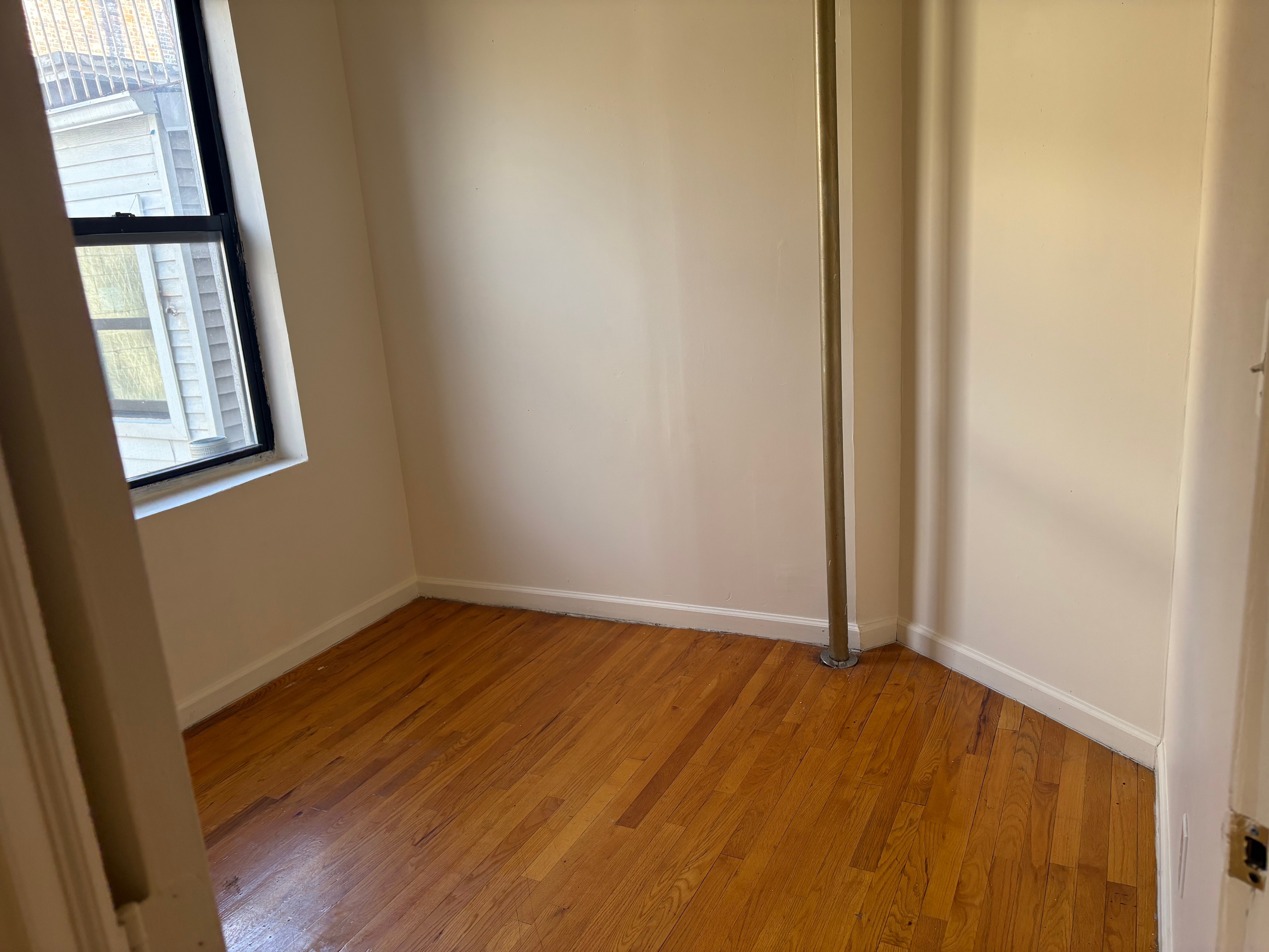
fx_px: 953
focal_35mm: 26
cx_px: 634
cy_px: 476
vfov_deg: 53.1
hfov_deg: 67.3
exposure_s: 1/121
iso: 100
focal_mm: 5.96
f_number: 1.6
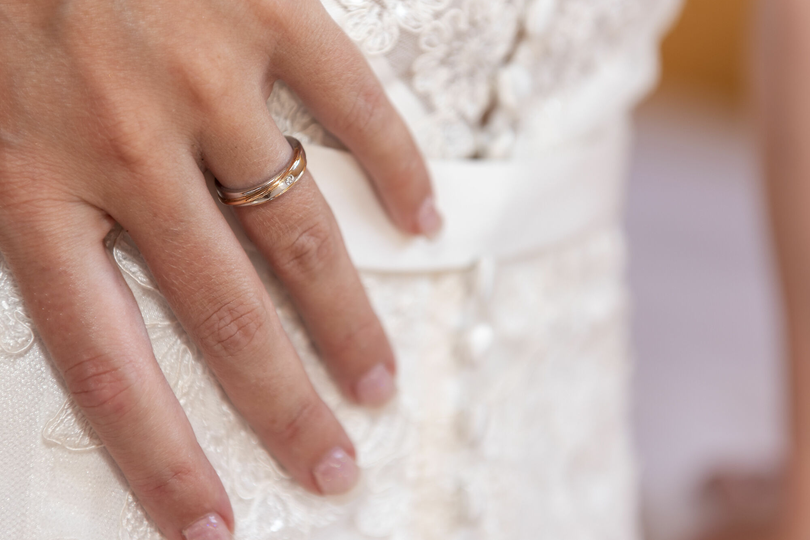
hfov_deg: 24.2
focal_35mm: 84
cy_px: 225
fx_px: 1890
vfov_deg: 16.3
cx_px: 353
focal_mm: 70
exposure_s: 1/125
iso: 100
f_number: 4
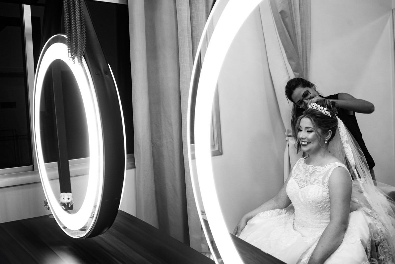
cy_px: 132
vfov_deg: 37.9
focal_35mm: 35
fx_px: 384
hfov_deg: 54.4
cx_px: 198
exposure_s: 1/100
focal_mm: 35
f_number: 5
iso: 640
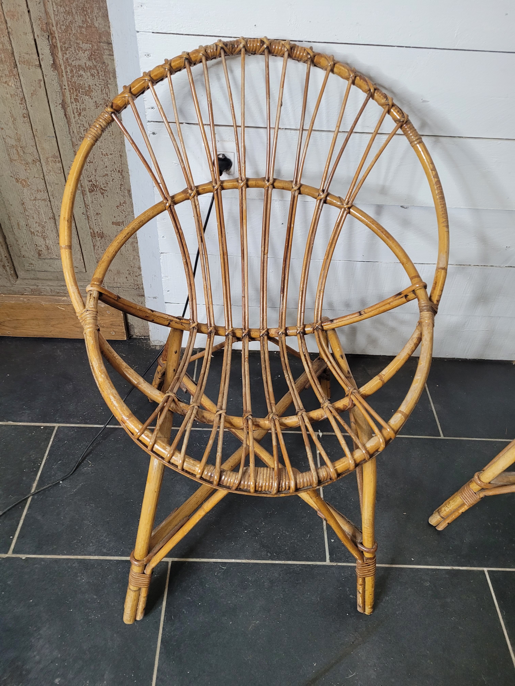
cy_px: 343
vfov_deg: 67.3
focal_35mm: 26
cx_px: 258
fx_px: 516
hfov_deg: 53.1
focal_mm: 5.4
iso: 250
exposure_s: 1/100
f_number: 1.8
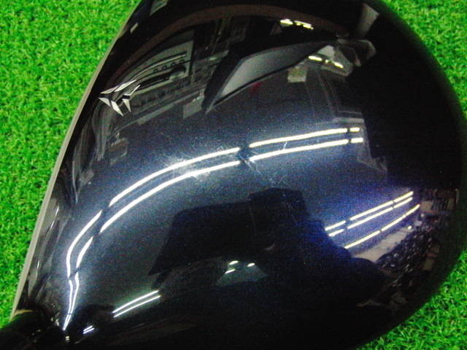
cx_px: 234
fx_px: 499
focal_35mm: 37
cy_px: 175
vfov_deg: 38.7
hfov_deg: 50.1
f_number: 3.6
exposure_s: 1/200
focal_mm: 6.42
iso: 3200
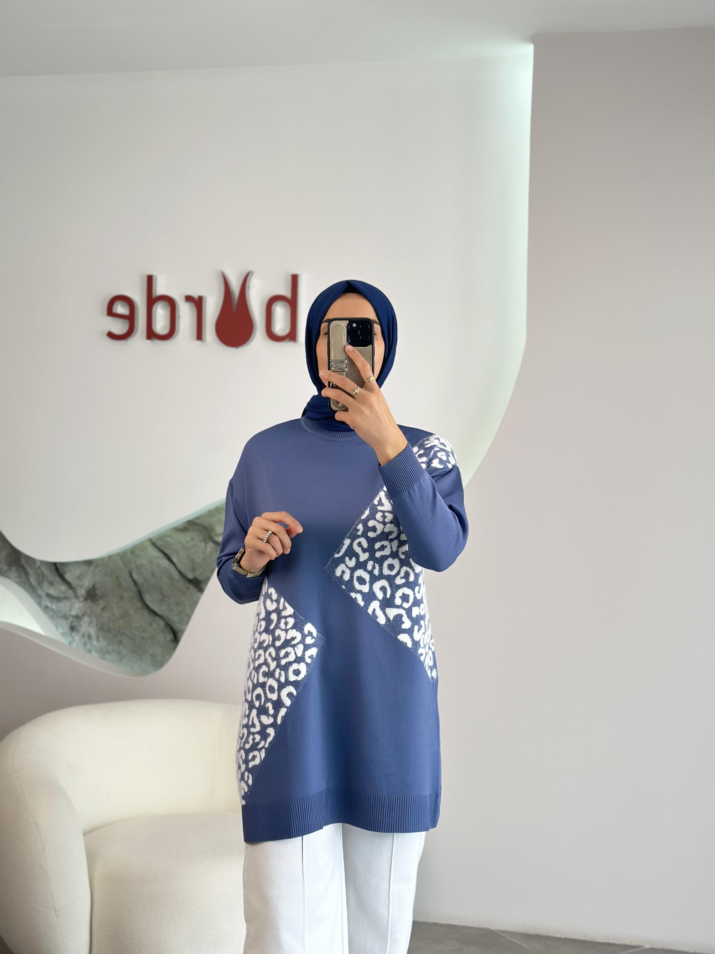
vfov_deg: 39.7
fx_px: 1322
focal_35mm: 48
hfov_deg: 30.3
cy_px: 477
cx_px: 358
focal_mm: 6.86
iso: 80
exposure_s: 1/218
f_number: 1.78
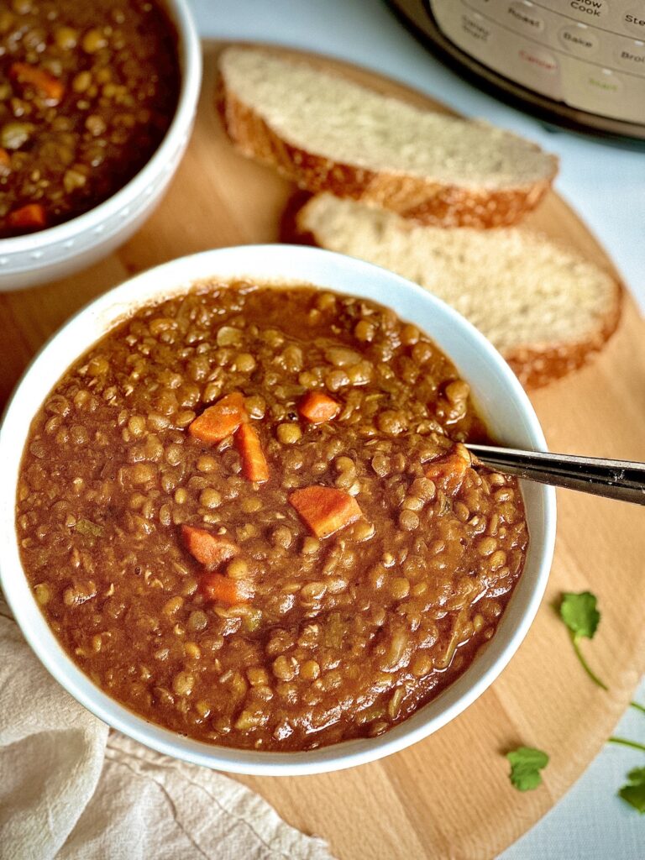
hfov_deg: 19.1
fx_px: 1913
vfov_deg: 25.3
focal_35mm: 77
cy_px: 430
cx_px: 322
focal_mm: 9
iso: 320
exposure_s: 1/30
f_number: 2.8
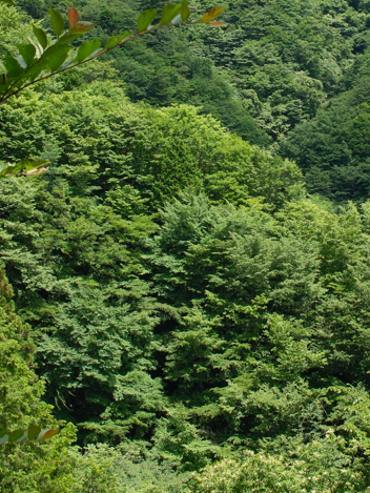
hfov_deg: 17.1
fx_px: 1225
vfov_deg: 22.6
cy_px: 157
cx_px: 246
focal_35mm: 86
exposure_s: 1/80
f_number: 7.1
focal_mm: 24.2
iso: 100
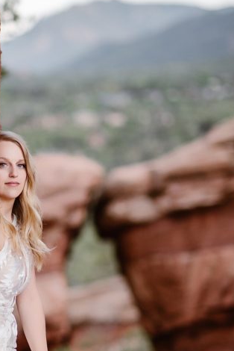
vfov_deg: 11.1
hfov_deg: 7.4
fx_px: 1801
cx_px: -5
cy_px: 231
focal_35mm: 185
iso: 200
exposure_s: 1/1250
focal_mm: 85
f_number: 1.8
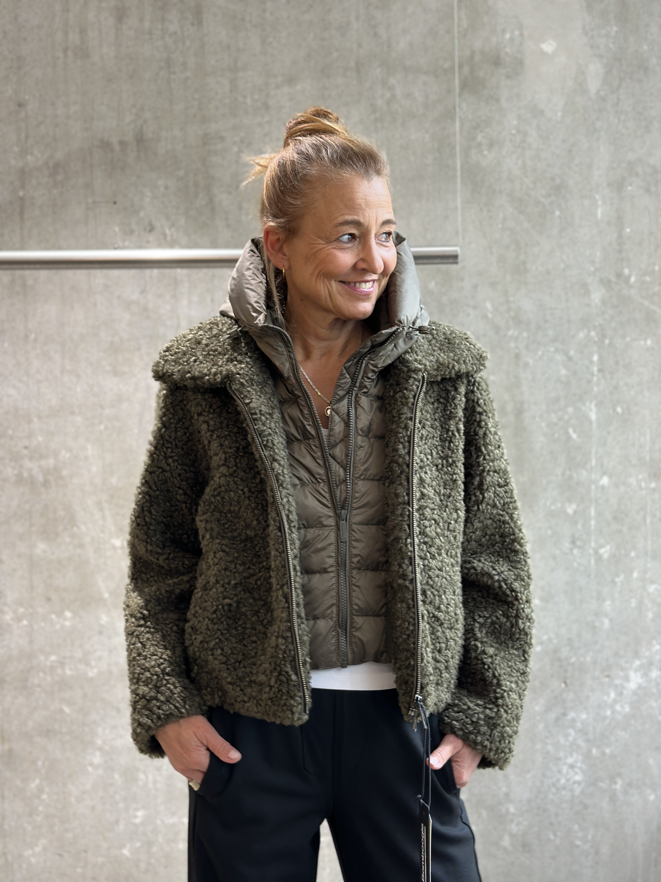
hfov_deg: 30.3
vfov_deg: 39.7
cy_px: 441
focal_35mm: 48
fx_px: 1222
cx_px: 330
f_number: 1.78
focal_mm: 6.86
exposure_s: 1/50
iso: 100
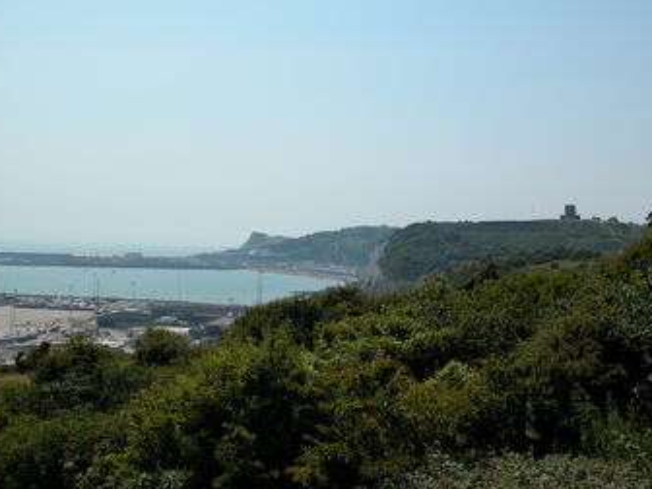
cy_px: 223
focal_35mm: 50
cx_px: 299
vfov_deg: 29.1
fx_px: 942
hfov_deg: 38.2
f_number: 7.3
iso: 100
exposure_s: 1/533
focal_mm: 10.7
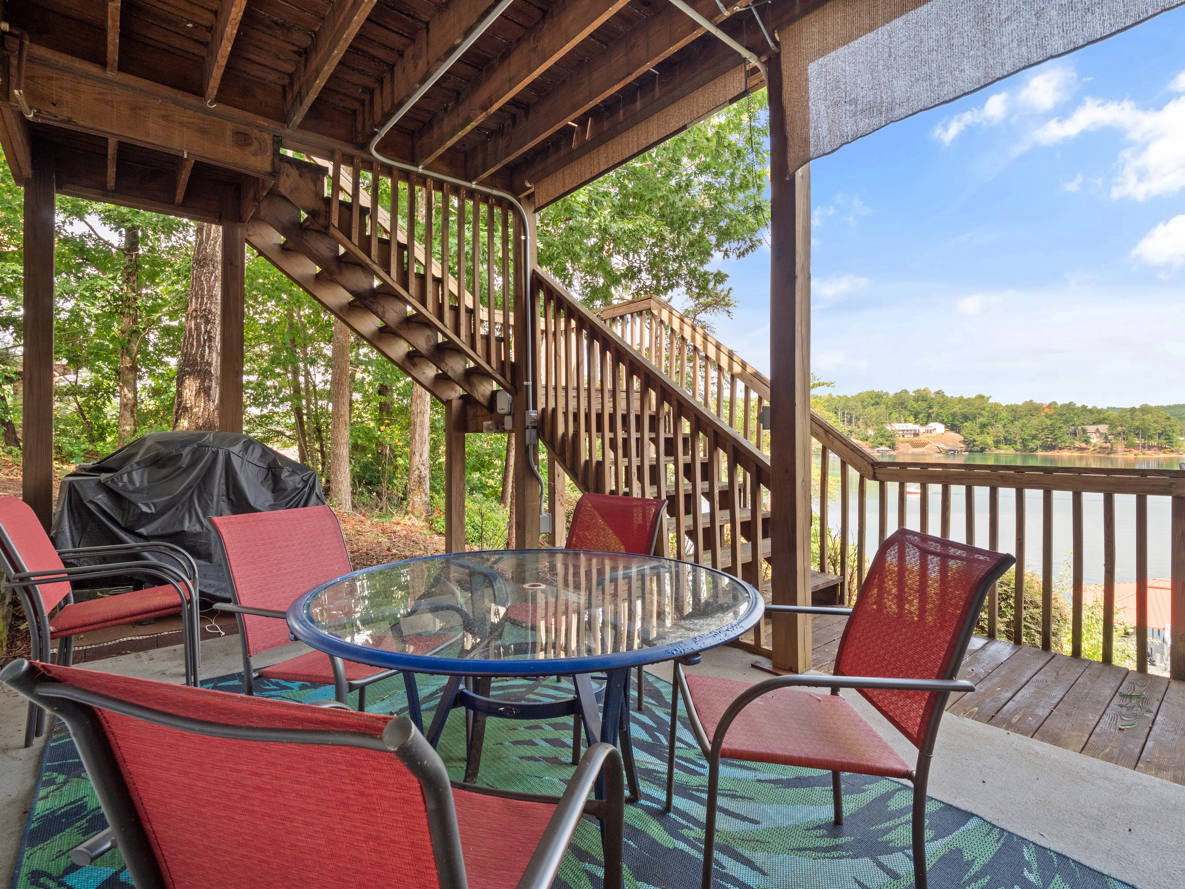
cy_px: 444
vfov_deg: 78.1
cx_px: 592
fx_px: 548
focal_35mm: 16
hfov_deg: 94.5
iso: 400
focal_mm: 8
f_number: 5.6
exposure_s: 1/60
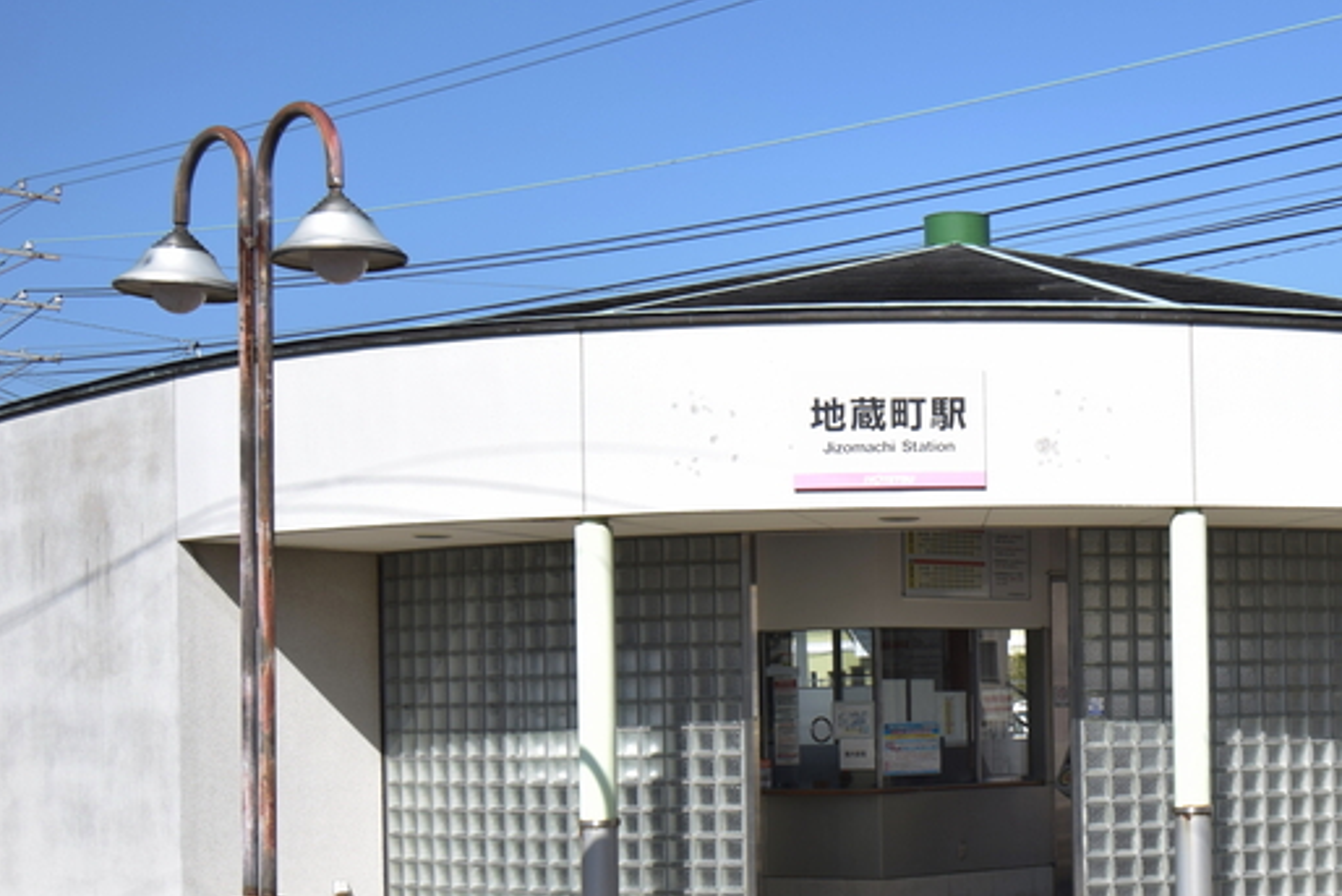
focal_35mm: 63
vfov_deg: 21.4
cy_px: 695
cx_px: 1225
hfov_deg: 30.4
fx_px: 2349
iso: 100
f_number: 5.6
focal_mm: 20
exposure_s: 1/400
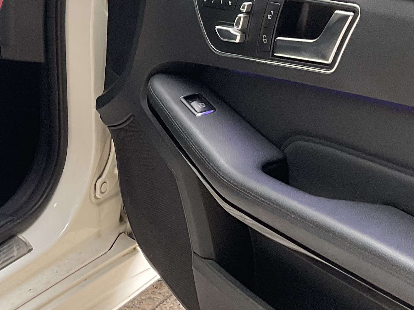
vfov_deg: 16.7
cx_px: 30
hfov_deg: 22.1
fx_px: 1029
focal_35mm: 86
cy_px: -19
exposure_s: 1/92
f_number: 1.8
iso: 64
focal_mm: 3
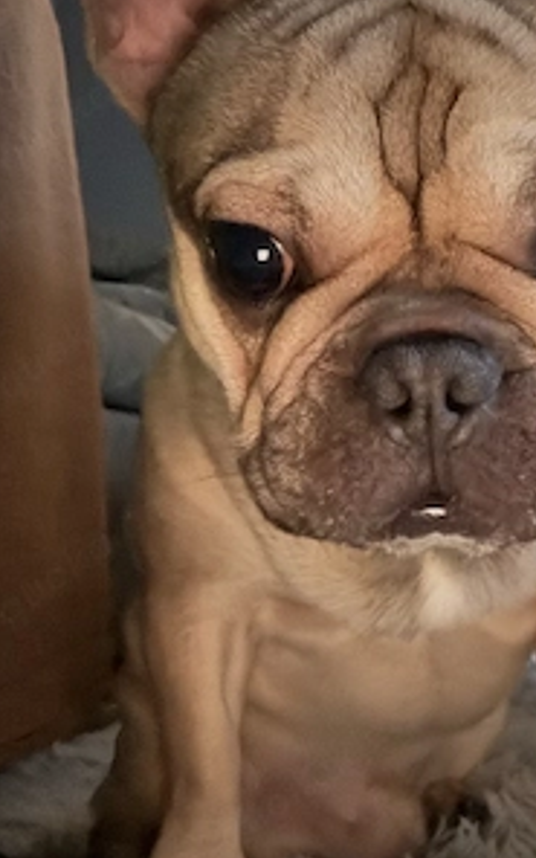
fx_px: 1005
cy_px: 365
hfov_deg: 29.6
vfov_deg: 46.1
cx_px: 365
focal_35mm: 43
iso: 1600
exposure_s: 1/7
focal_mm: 2.69
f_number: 1.9
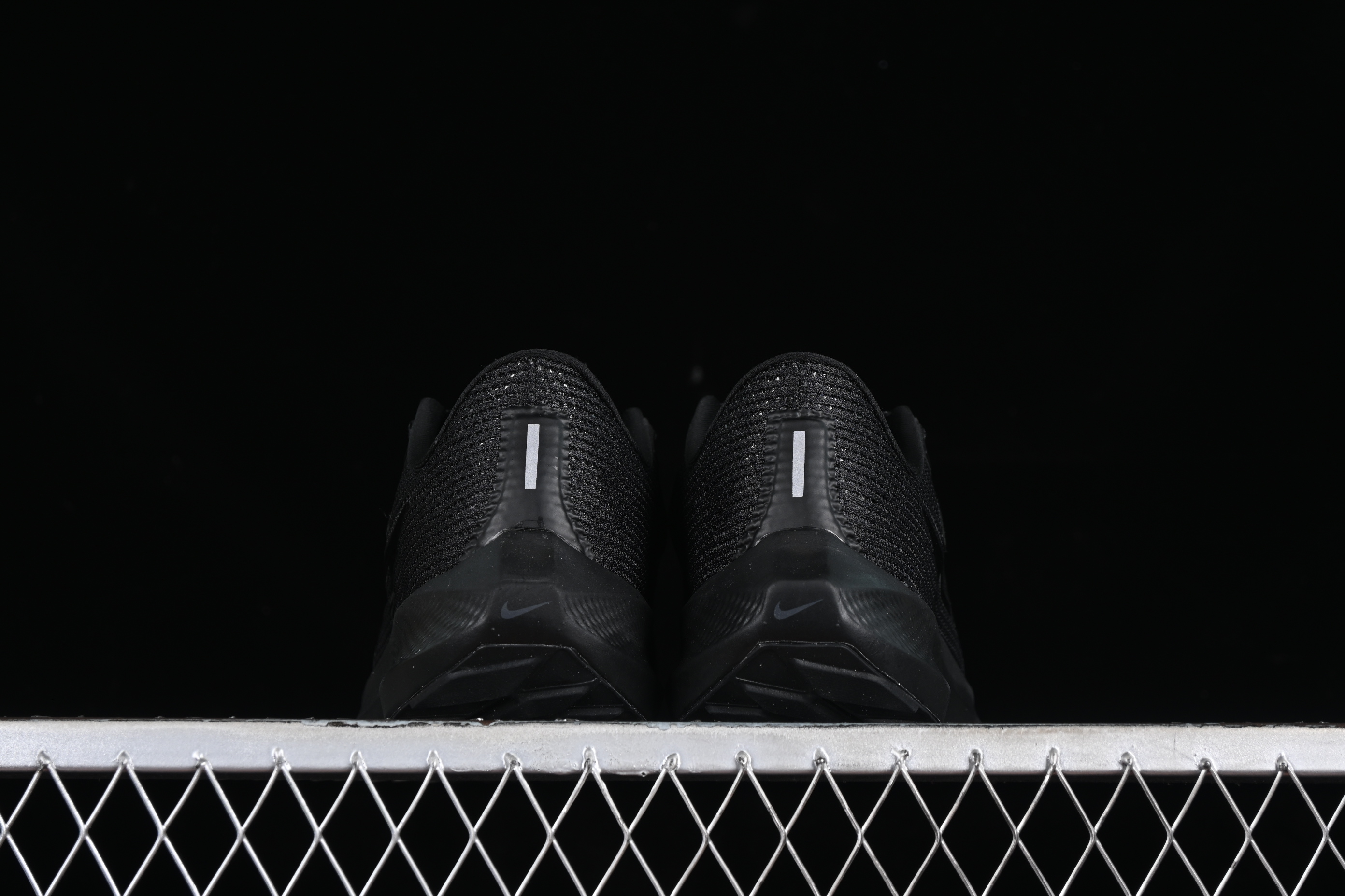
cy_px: 448
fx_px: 2802
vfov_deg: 18.2
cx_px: 672
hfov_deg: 27.0
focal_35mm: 75
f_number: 6.3
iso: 160
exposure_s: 1/50
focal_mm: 50
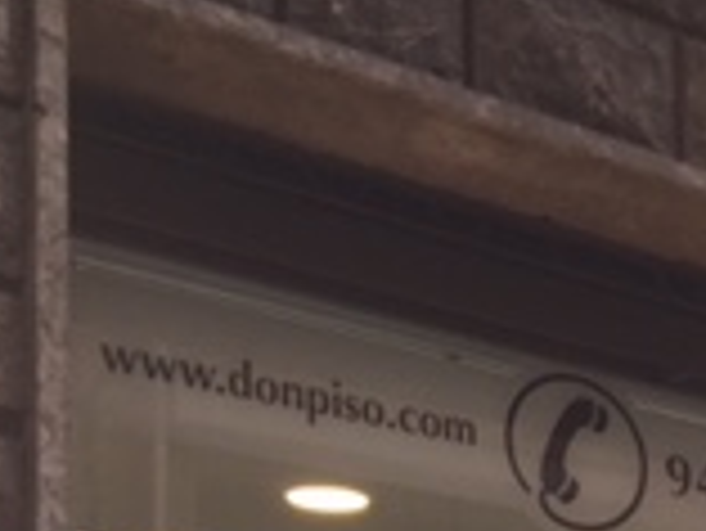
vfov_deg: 11.7
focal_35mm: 118
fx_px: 2408
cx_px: 1156
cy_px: 950
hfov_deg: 15.1
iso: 32
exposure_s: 1/143
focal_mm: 4.15
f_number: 2.2
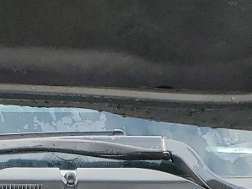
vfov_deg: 9.2
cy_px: 503
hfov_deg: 13.6
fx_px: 1011
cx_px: -93
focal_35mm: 139
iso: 50
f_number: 1.5
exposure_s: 1/625
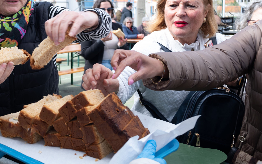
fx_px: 378
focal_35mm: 53
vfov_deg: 24.3
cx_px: 83
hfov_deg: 37.7
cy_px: 55
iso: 100
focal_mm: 24
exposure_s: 1/125
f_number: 5.6
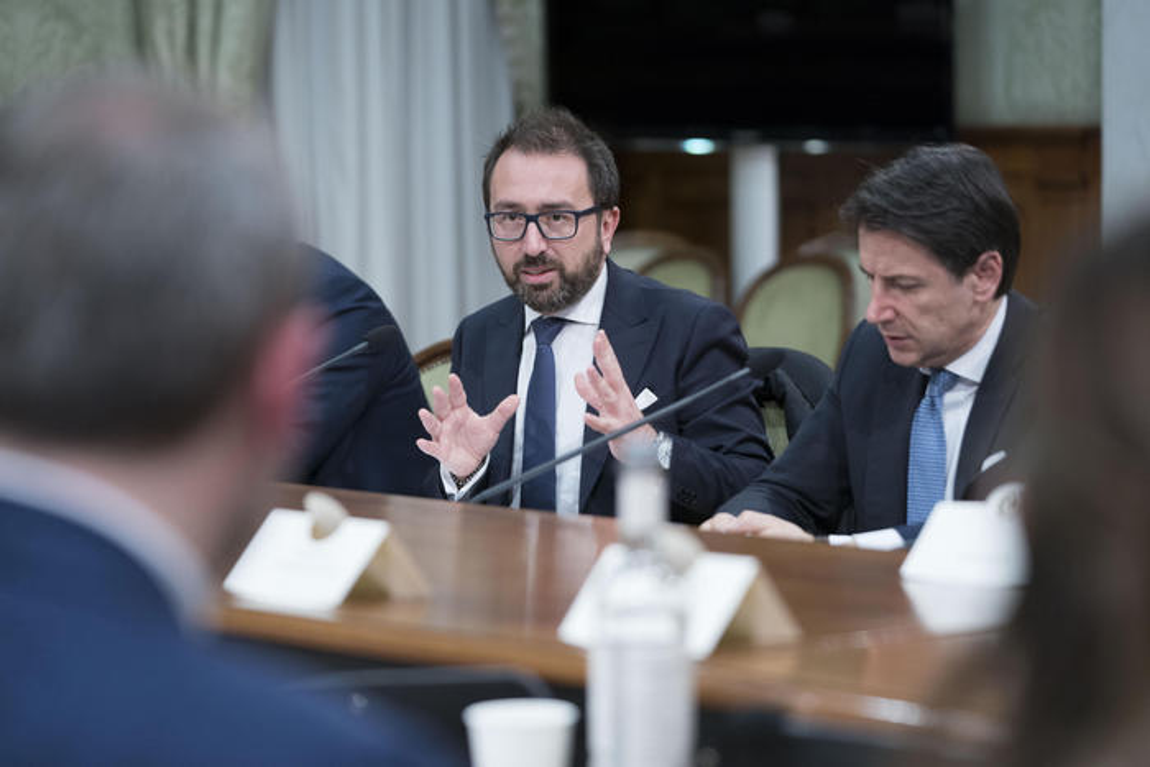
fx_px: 3578
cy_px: 384
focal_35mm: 112
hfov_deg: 18.3
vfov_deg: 12.2
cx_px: 575
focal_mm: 112
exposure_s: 1/320
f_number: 2.8
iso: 2500
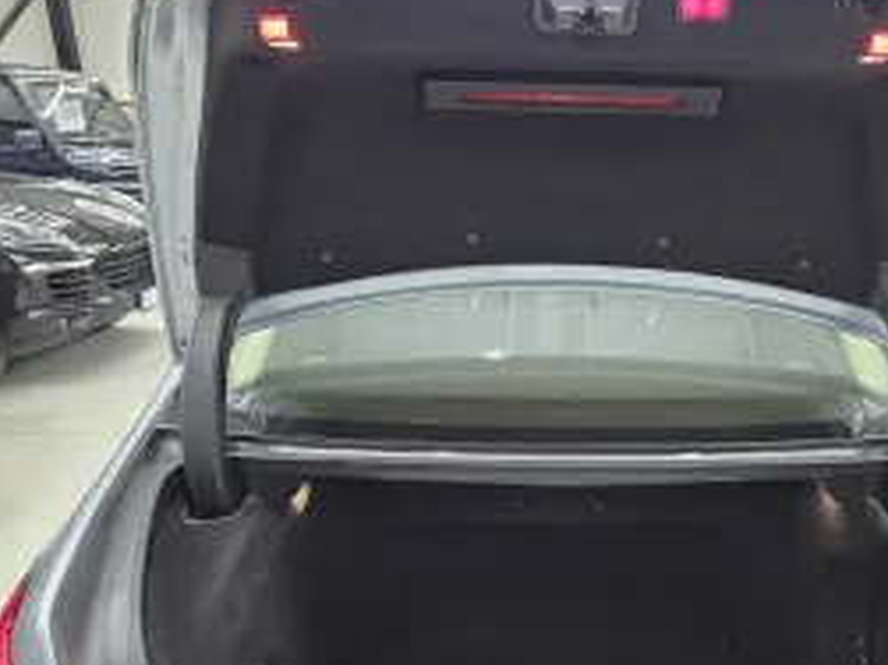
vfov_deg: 42.2
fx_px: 846
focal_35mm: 33
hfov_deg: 54.6
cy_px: 456
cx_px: 566
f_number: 1.7
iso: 320
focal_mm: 6.3
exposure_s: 1/30
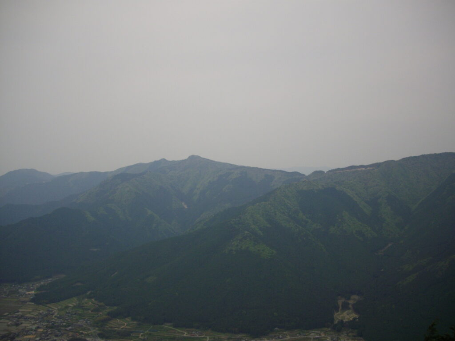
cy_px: 170
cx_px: 228
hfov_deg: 50.1
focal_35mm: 37
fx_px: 486
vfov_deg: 38.7
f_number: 5.6
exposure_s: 1/800
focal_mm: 6.2
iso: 100
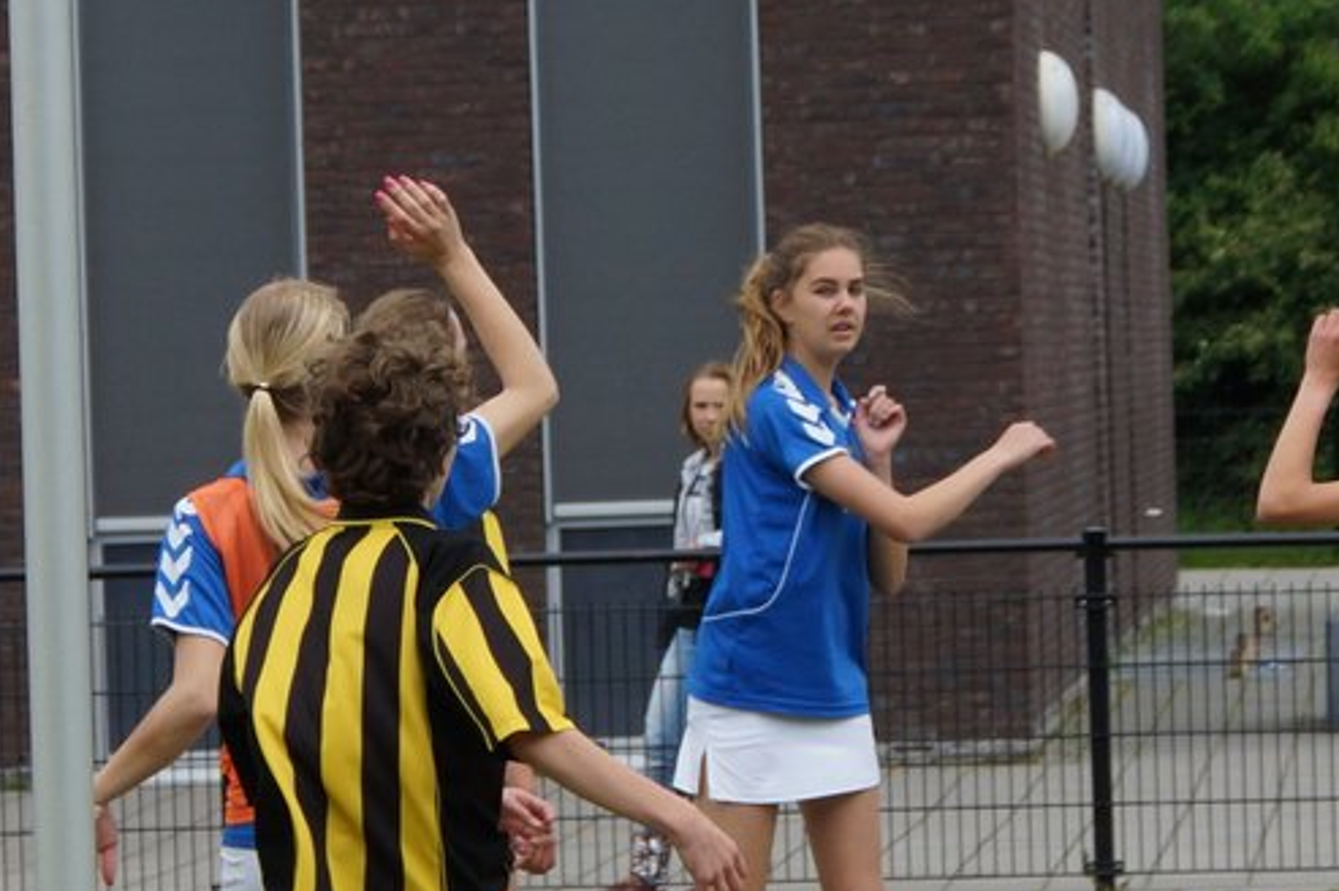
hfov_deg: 10.9
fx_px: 6950
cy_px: 724
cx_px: 1217
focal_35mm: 187
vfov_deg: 7.3
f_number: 6.3
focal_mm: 60
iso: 200
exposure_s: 1/500
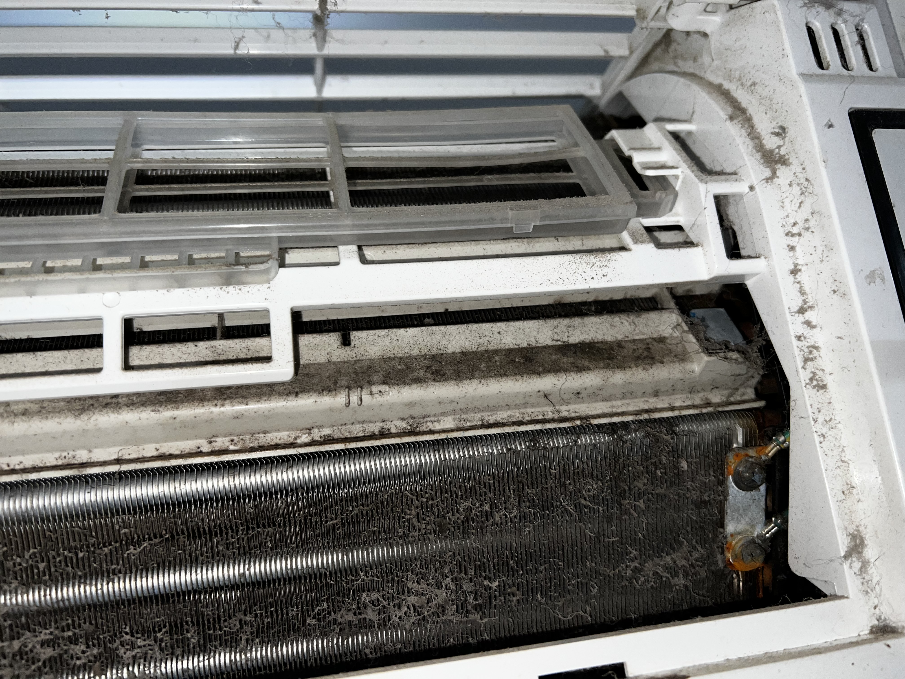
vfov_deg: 53.1
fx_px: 680
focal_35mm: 26
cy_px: 340
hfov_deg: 67.3
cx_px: 452
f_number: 1.5
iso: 32
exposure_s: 1/77
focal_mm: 5.7
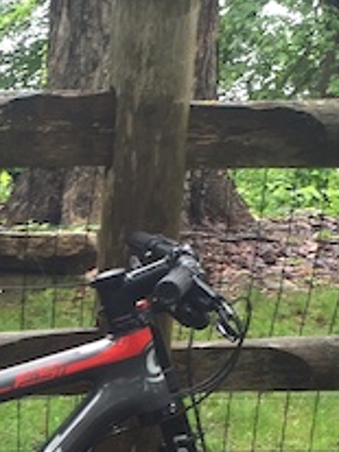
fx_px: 1464
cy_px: 445
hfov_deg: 12.8
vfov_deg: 17.2
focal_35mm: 112
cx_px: -87
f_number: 2.2
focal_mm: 4.15
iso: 40
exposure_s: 1/60
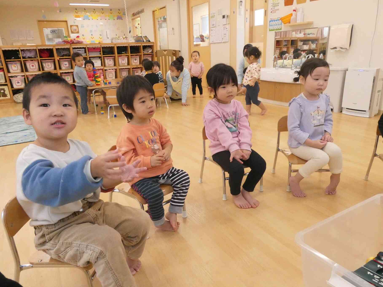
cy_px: 153
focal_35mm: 26
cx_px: 191
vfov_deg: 53.0
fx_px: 288
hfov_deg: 67.3
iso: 640
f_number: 3.3
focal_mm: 4.3
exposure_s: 1/125
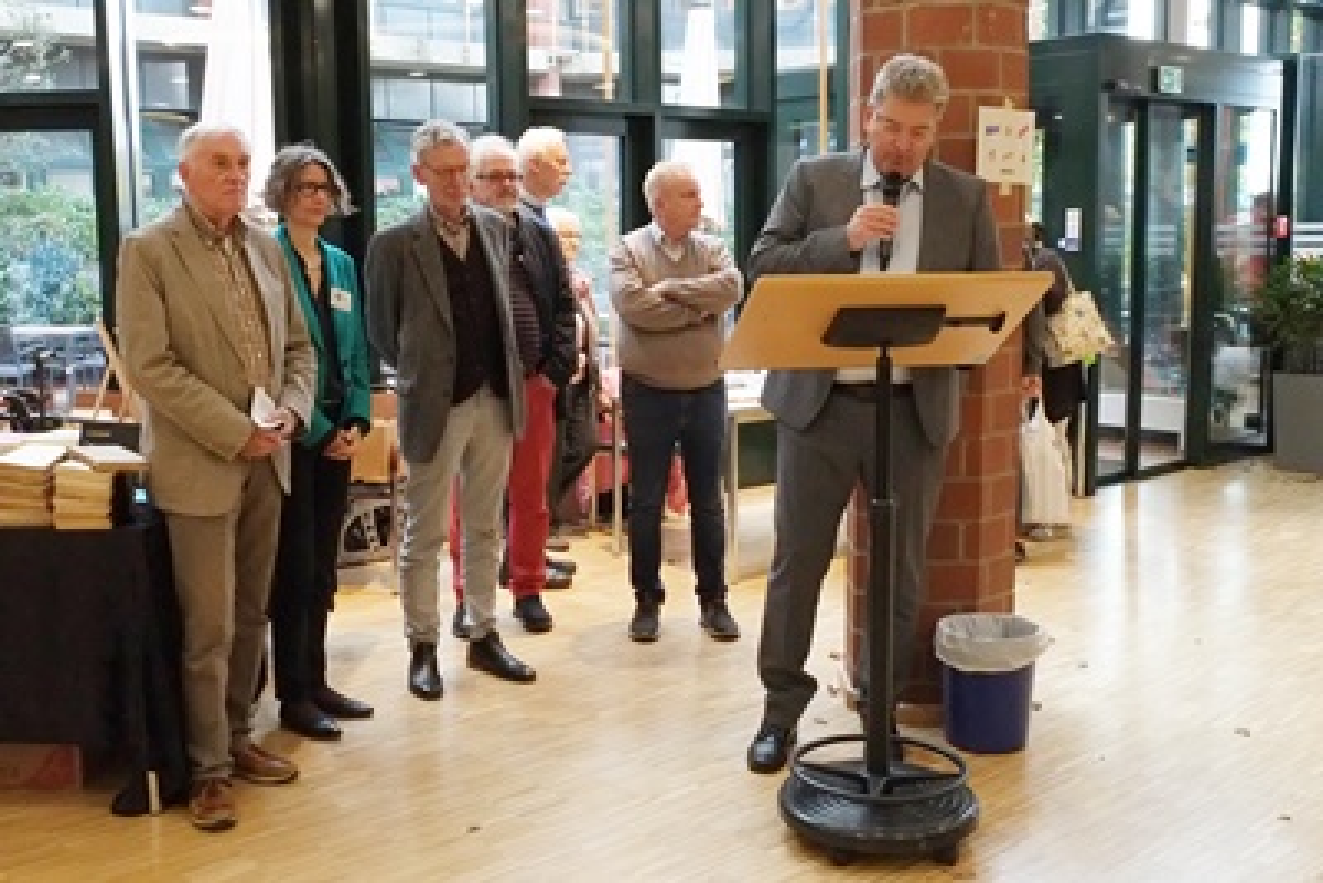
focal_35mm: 27
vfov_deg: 48.0
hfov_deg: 67.4
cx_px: 662
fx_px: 993
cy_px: 442
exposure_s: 1/200
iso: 6400
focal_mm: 18
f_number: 5.6
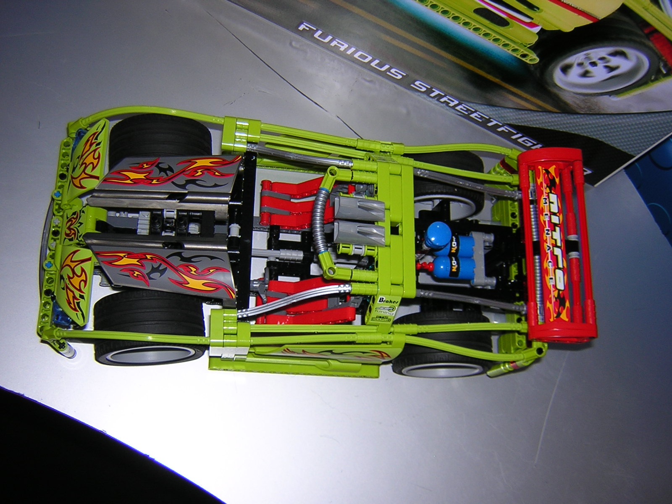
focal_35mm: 36
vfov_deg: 39.7
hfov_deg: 51.4
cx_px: 336
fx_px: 699
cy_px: 252
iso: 100
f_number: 2.6
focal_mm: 4.7
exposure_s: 1/60.1
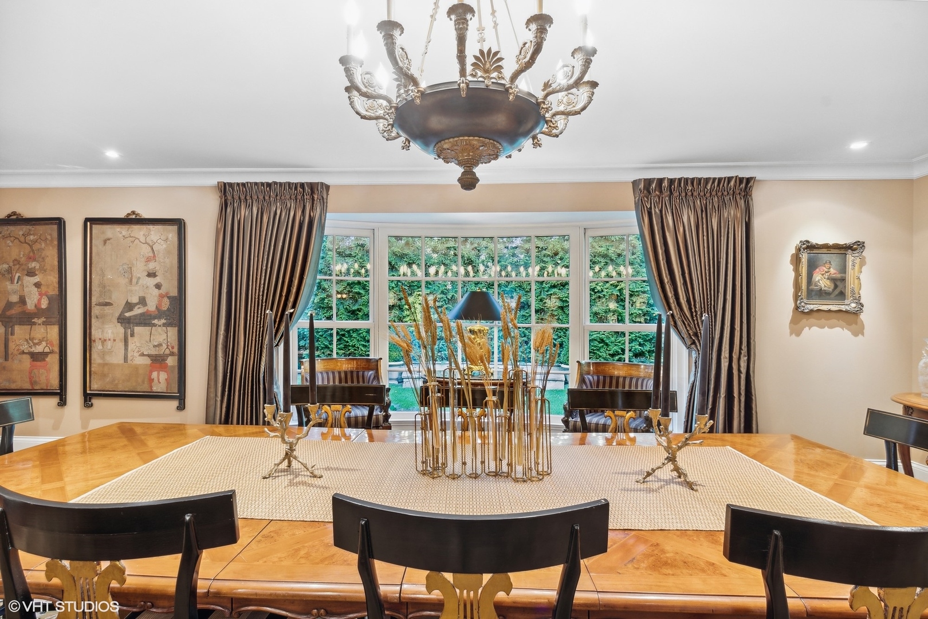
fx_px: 425
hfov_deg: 95.0
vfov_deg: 72.1
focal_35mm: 16
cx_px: 464
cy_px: 310
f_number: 9
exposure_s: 1
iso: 200
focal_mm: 11
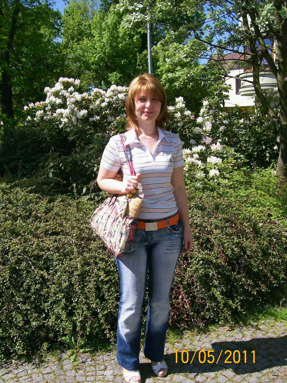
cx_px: 144
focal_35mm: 36
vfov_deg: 51.4
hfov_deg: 39.7
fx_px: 398
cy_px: 192
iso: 80
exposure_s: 1/377
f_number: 4.8
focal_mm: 6
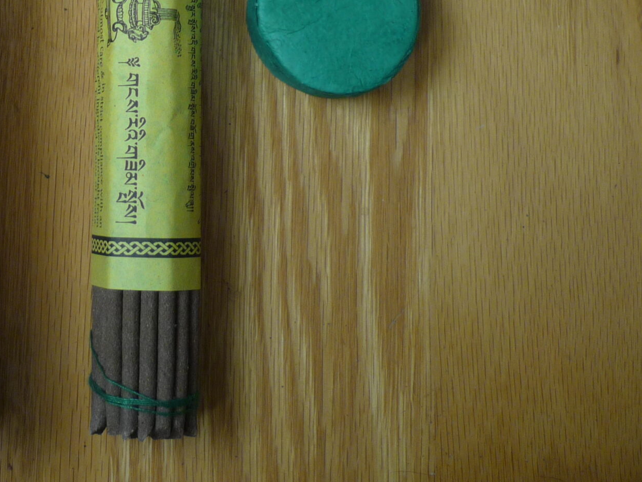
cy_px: 50
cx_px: 64
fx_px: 1261
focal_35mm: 68
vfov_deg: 21.2
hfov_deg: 27.5
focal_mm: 5.5
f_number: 2.8
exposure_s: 1/30
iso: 100
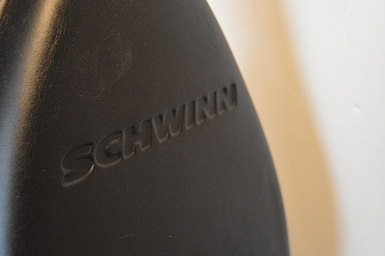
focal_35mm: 43
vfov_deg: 31.1
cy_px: 111
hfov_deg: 45.5
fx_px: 460
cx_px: 188
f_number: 3.8
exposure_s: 1/60
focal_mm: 24
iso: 3200
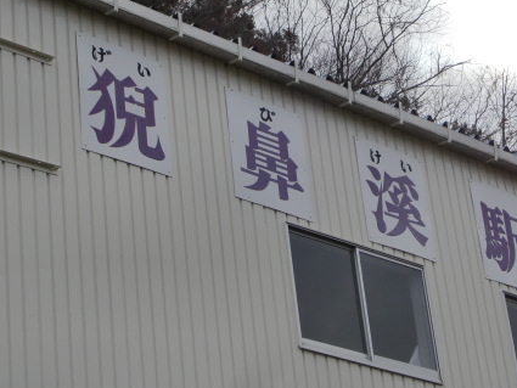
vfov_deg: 12.5
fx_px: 1778
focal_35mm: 119
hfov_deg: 16.5
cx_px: 272
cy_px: 152
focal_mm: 13.9
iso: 64
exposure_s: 1/640
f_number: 4.6
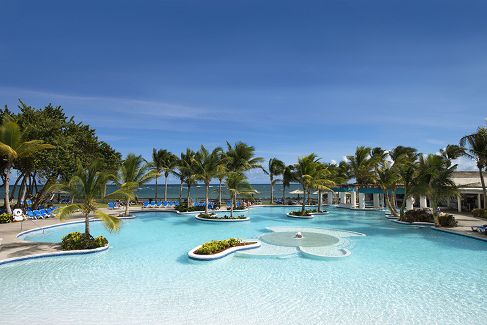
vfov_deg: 59.5
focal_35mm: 21
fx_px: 284
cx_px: 244
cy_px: 162
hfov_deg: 81.2
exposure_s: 1/320
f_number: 11
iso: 100
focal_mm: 21
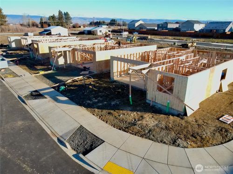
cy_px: 87
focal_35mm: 24
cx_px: 116
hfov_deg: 71.6
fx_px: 162
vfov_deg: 56.8
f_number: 2.8
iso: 1600
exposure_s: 1/4000
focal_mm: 4.5
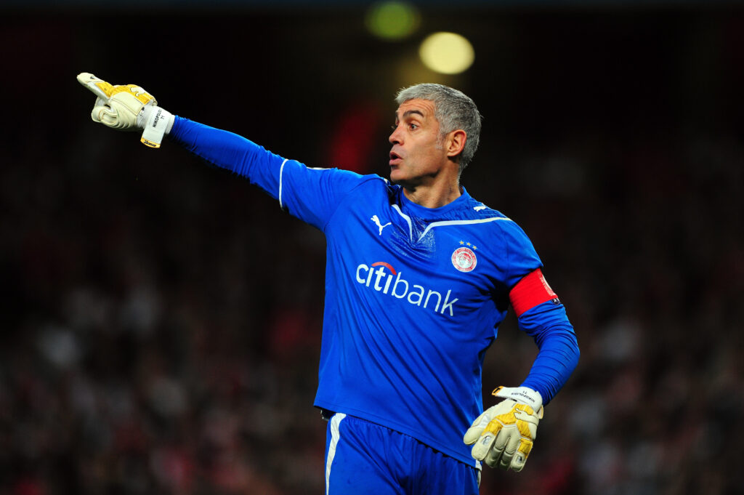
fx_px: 8260
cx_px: 372
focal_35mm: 400
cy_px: 248
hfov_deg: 5.2
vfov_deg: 3.4
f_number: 2.8
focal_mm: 400
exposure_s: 1/800
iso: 1250
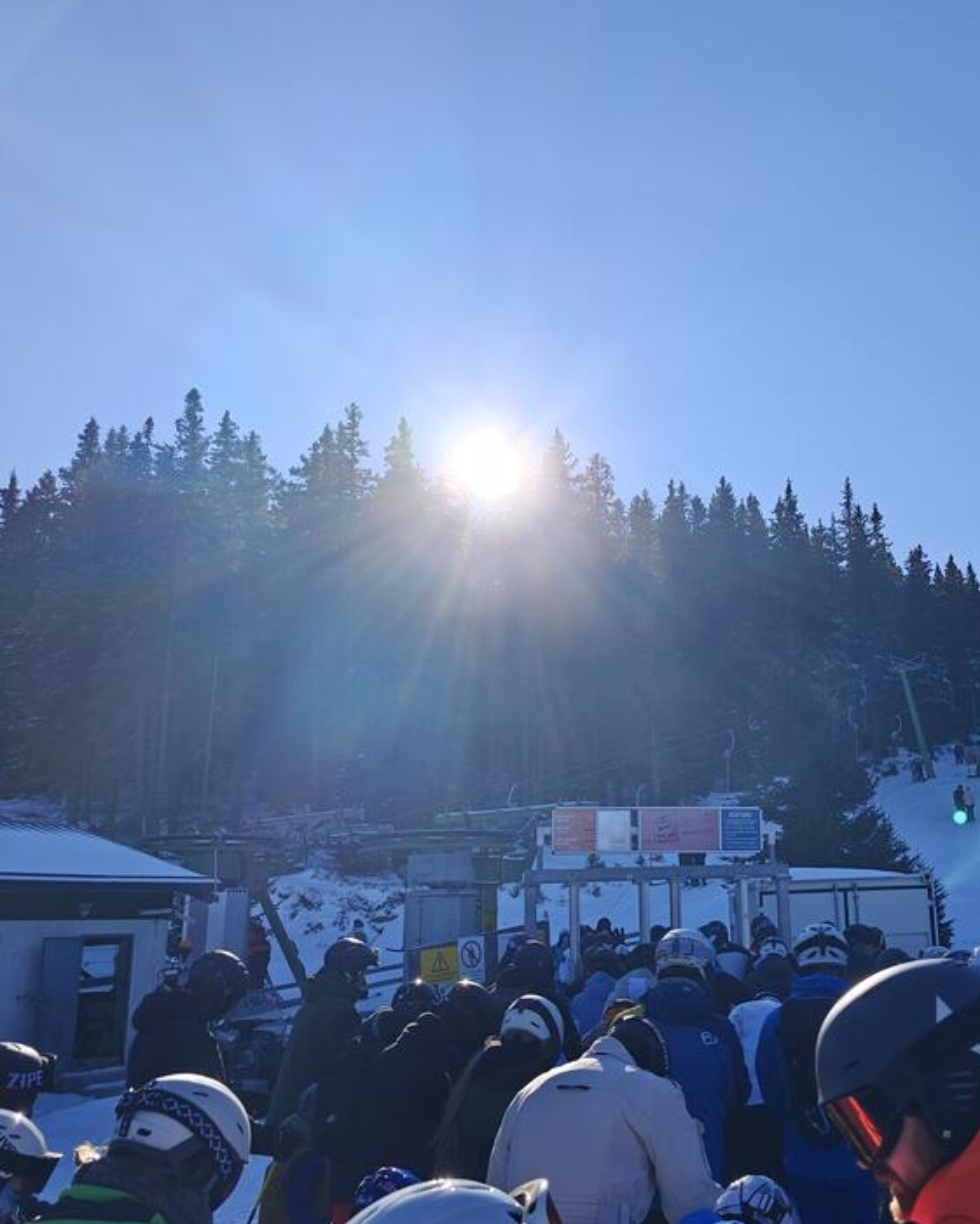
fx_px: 1196
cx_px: 718
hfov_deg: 43.3
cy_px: 624
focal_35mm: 33
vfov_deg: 54.2
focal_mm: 6.06
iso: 50
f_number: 1.6
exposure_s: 1/1189
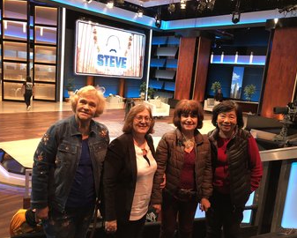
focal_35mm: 30
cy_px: 122
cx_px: 139
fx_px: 264
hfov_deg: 58.7
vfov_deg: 48.5
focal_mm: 4
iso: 80
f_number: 1.8
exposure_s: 1/16
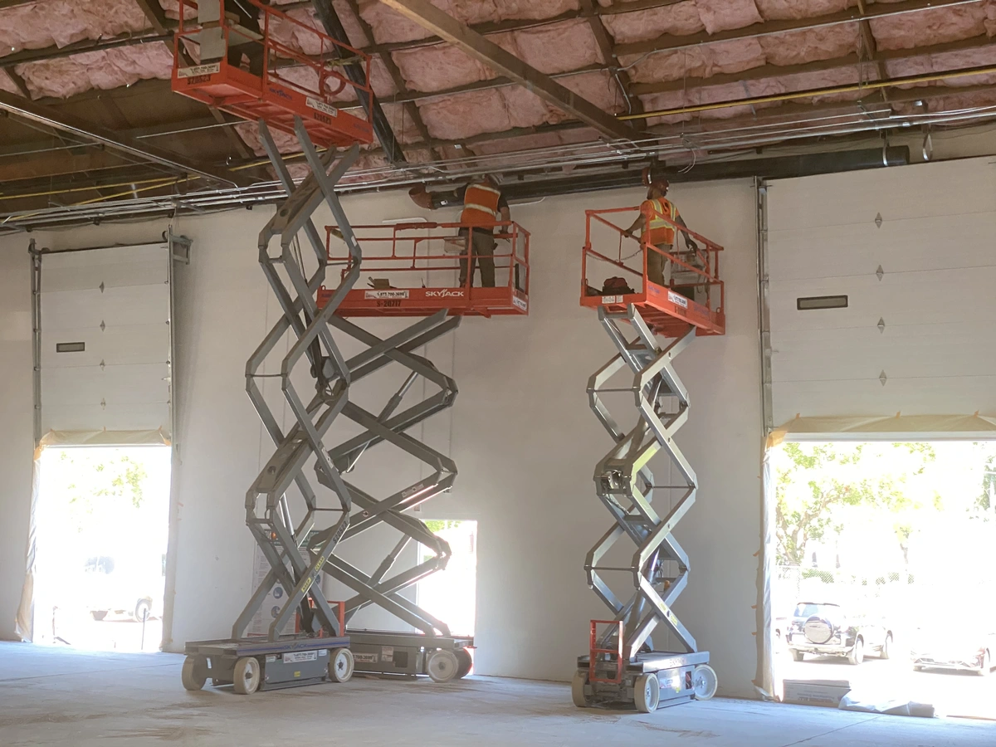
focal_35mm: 52
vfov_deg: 28.0
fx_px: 1496
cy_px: 374
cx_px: 498
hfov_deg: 36.8
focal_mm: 6
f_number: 2
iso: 160
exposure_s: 1/63
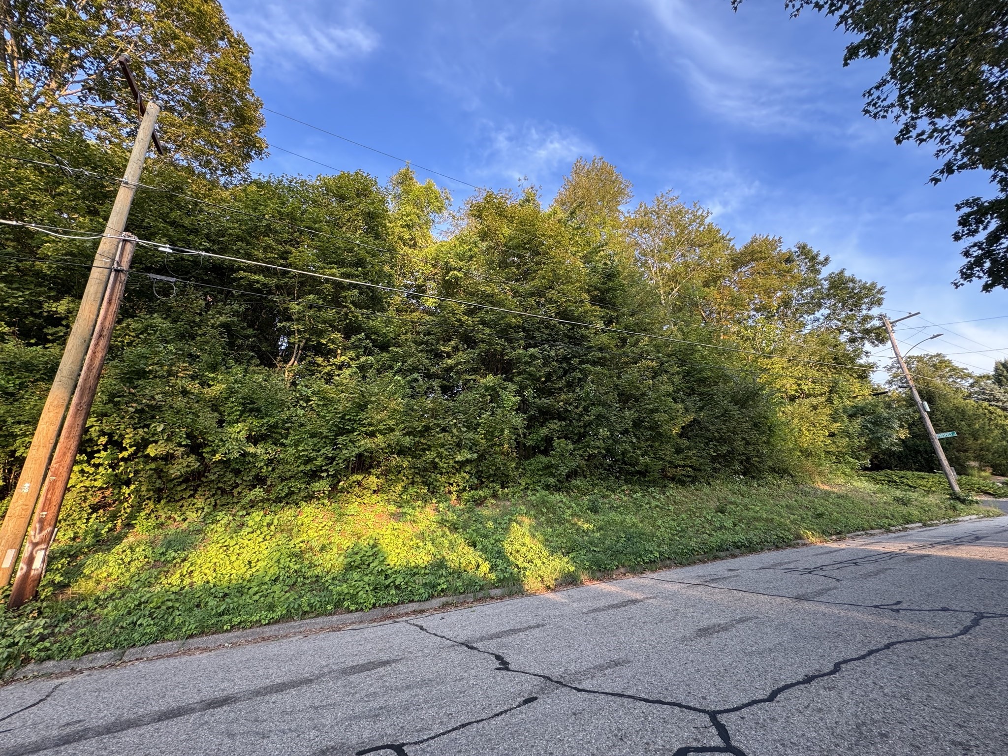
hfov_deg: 102.1
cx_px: 504
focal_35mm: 14
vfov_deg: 85.7
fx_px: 408
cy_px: 378
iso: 100
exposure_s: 1/99
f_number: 2.2
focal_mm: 2.22
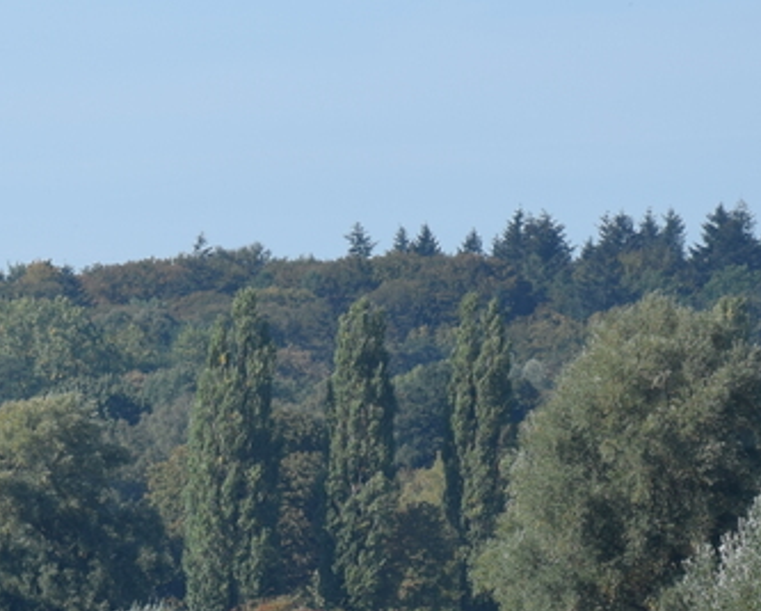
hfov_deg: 3.1
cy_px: 548
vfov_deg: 2.5
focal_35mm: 621
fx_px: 13998
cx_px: -96
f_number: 5.6
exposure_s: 1/400
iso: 100
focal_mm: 105
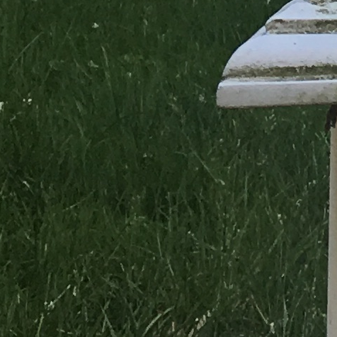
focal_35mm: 217
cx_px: 1012
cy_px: -564
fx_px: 2390
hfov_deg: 7.2
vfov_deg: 7.4
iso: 25
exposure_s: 1/359
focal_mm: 4.15
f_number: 2.2
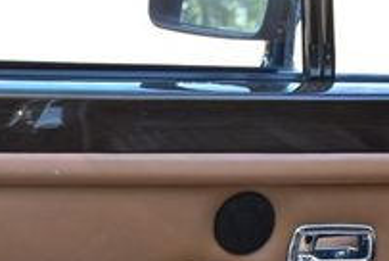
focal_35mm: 166
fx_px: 1792
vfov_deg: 8.2
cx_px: 132
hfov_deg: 12.4
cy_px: 372
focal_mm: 35
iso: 800
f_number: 6.3
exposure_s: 1/160
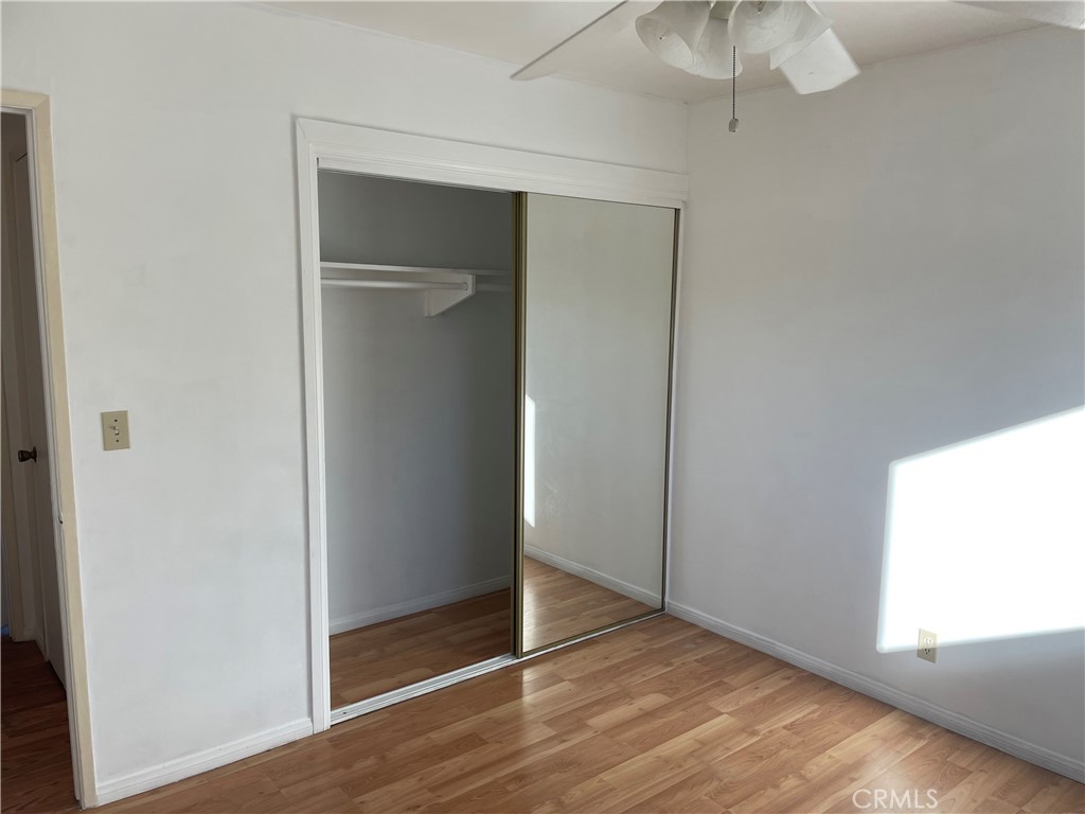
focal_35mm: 26
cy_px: 407
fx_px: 815
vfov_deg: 53.1
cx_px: 542
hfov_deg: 67.3
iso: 32
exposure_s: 1/371
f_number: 1.6
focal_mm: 4.2
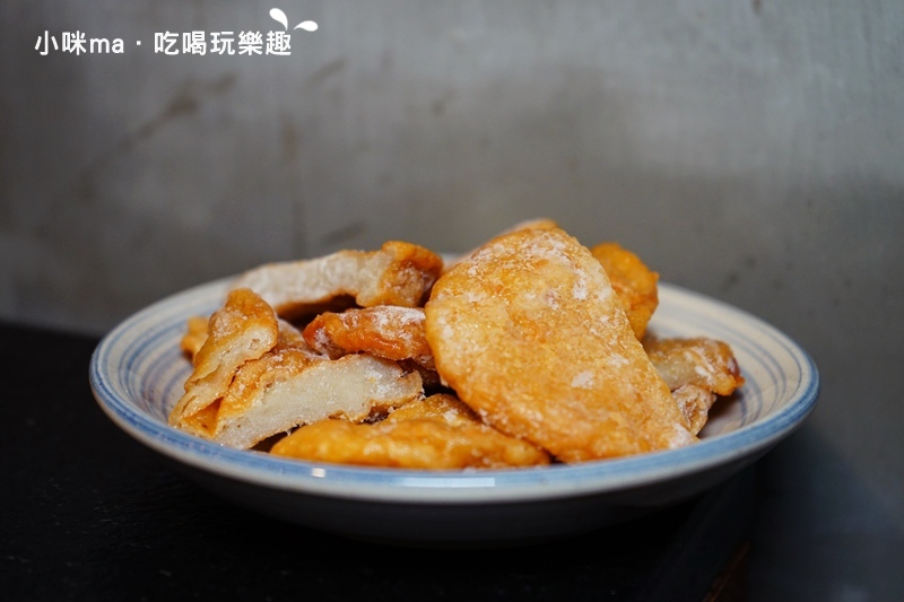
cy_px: 301
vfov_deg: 24.2
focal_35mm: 56
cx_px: 452
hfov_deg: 35.6
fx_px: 1406
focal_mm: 56
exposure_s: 1/60
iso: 1000
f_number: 5
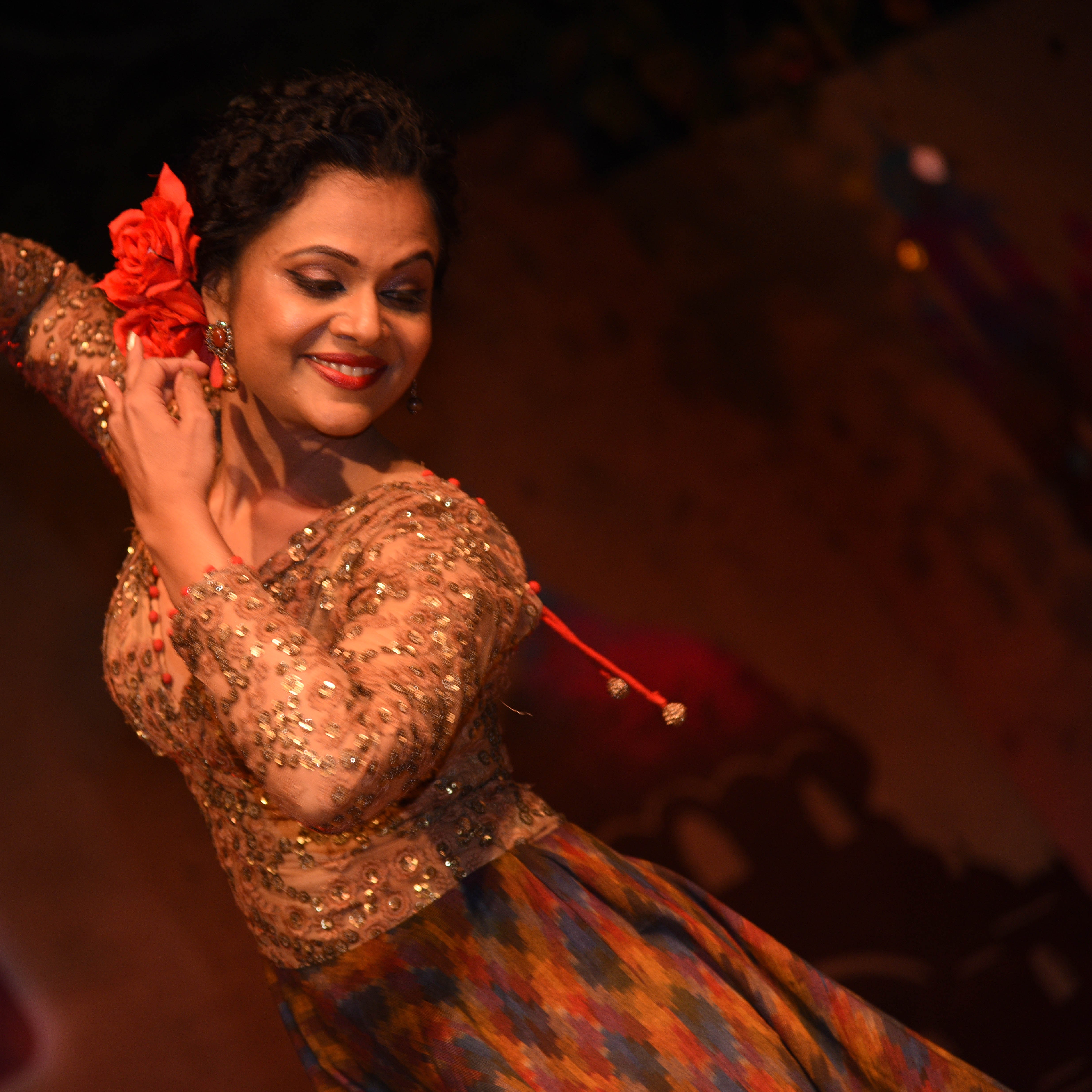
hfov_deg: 11.4
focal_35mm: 153
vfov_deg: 11.4
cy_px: 546
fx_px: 5461
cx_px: 280
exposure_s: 1/200
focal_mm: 120
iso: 800
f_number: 4
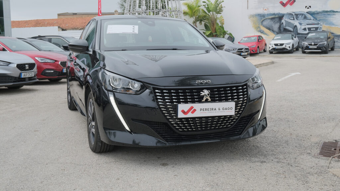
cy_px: 84
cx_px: 170
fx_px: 379
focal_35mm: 42
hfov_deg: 48.4
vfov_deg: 28.3
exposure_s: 1/320
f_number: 9
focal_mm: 26.4
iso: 400
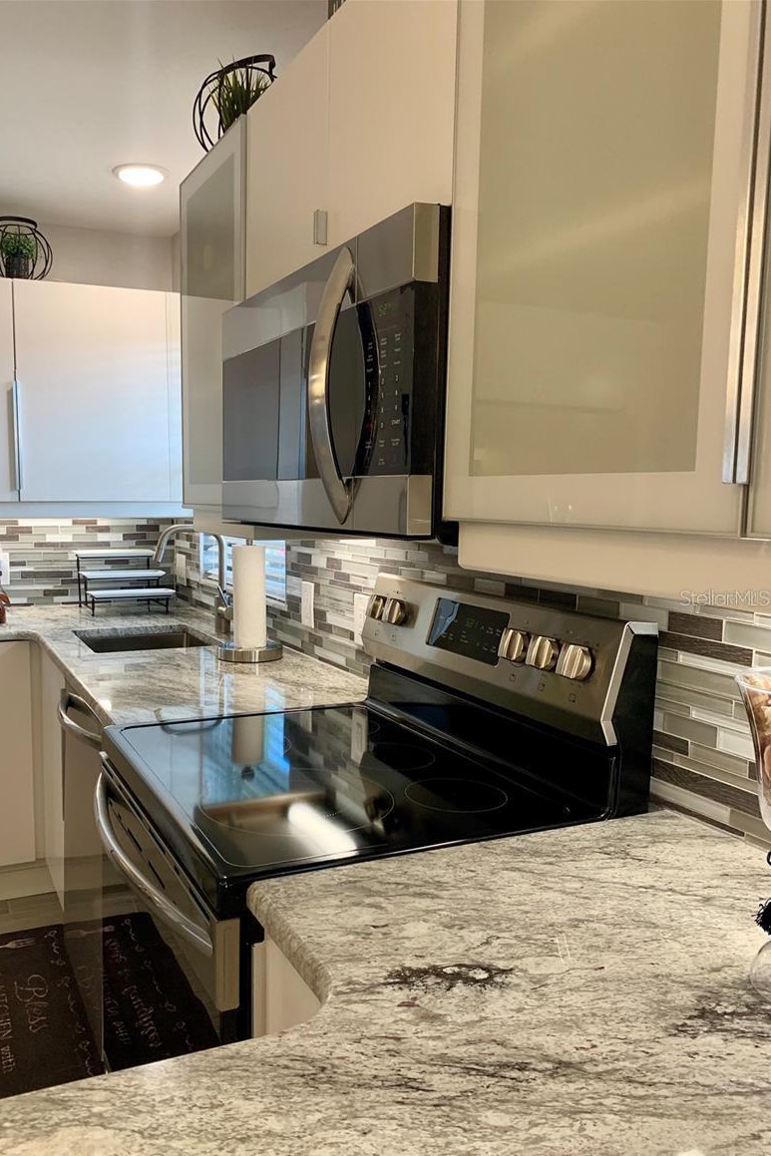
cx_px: 325
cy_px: 597
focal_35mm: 28
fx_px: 899
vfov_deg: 65.5
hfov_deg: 46.3
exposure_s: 1/120
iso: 100
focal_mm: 4.25
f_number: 1.8
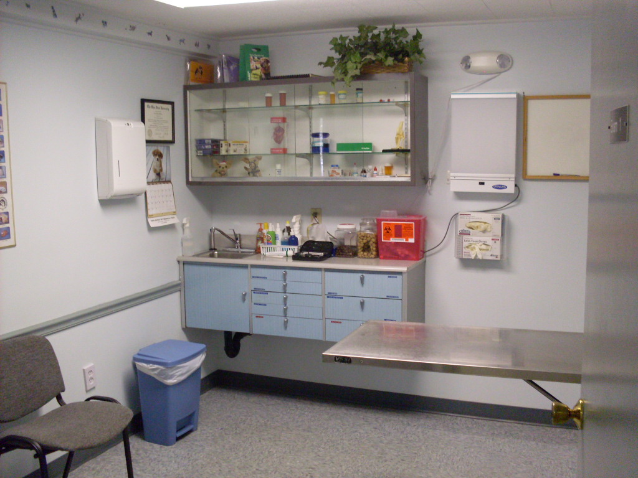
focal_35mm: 38
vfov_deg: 37.7
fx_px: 700
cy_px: 239
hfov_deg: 49.0
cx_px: 319
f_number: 2.8
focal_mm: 6.3
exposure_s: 1/45
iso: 200
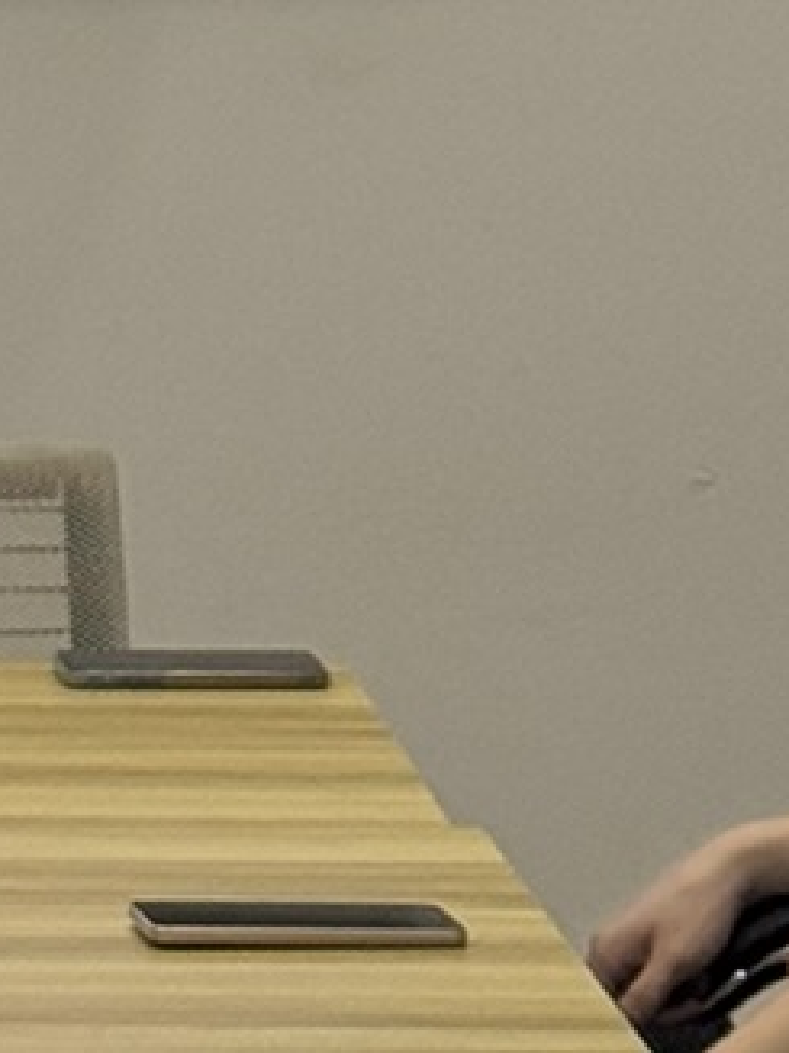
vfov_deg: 6.5
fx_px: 9154
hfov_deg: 4.9
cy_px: -644
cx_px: -741
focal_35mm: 301
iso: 80
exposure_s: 1/100
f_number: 1.78
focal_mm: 6.76
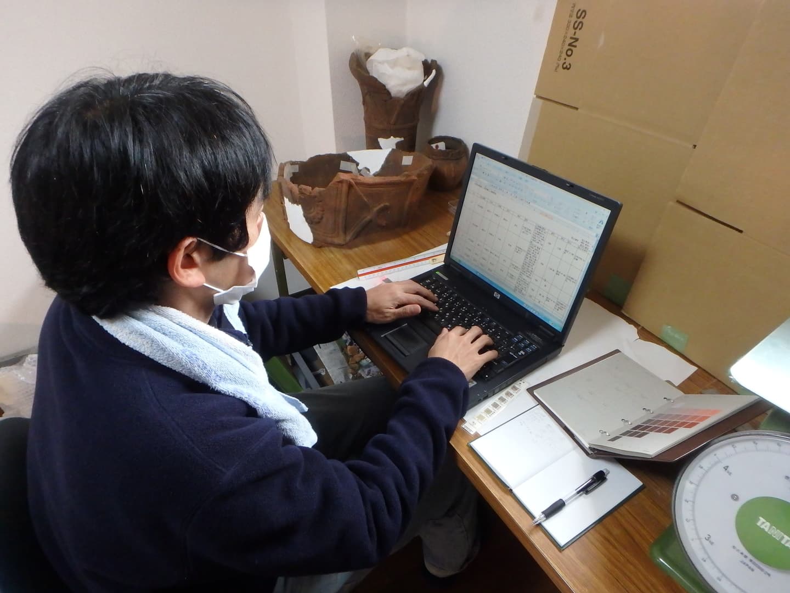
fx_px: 479
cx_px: 395
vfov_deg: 63.4
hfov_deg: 79.0
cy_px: 296
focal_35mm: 21
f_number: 3.5
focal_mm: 3.7
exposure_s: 1/30
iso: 640
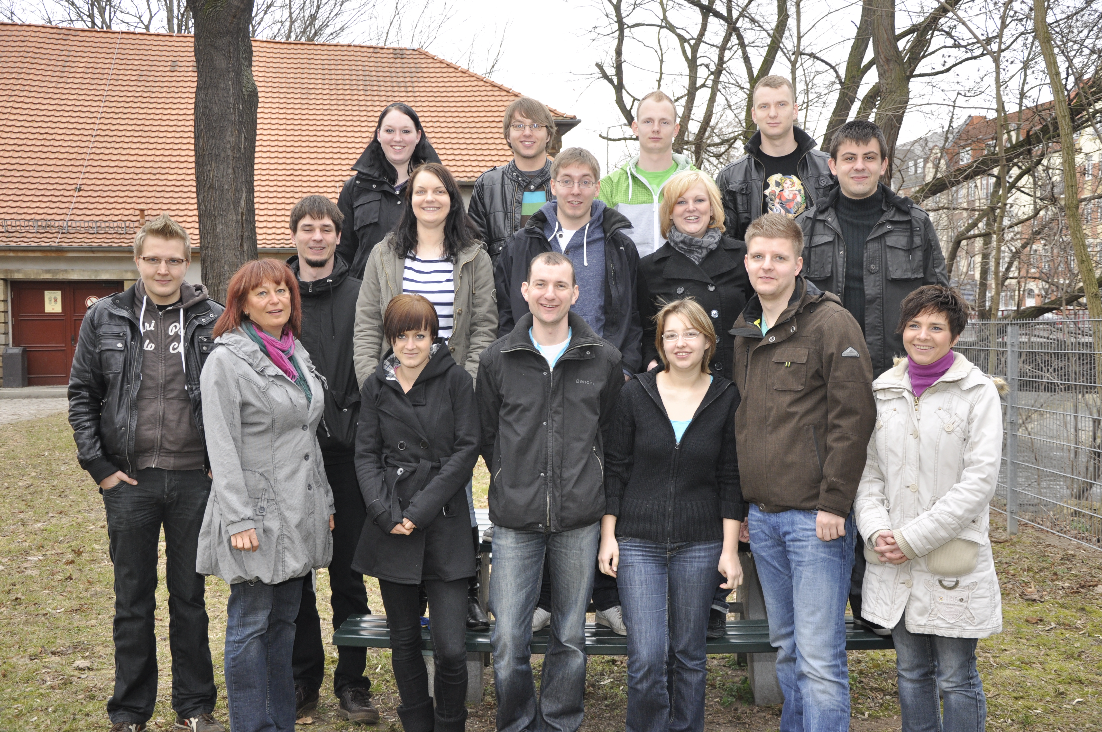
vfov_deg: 35.4
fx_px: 1147
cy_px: 366
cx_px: 551
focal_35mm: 38
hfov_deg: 51.3
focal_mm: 25
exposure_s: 1/60
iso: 400
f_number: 5
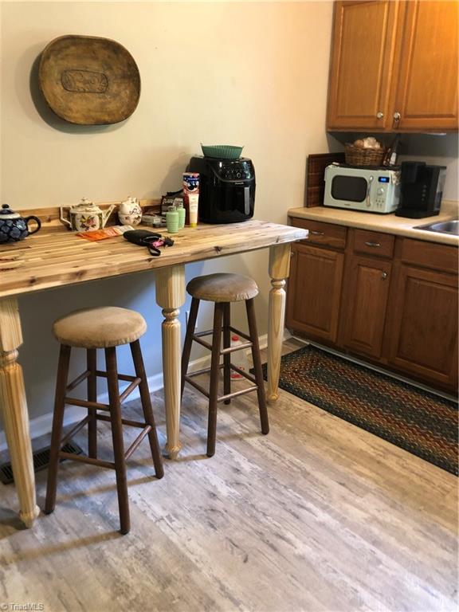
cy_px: 306
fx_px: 495
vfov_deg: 63.4
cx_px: 230
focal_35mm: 28
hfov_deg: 49.7
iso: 50
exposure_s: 1/15
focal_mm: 3.99
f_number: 1.8
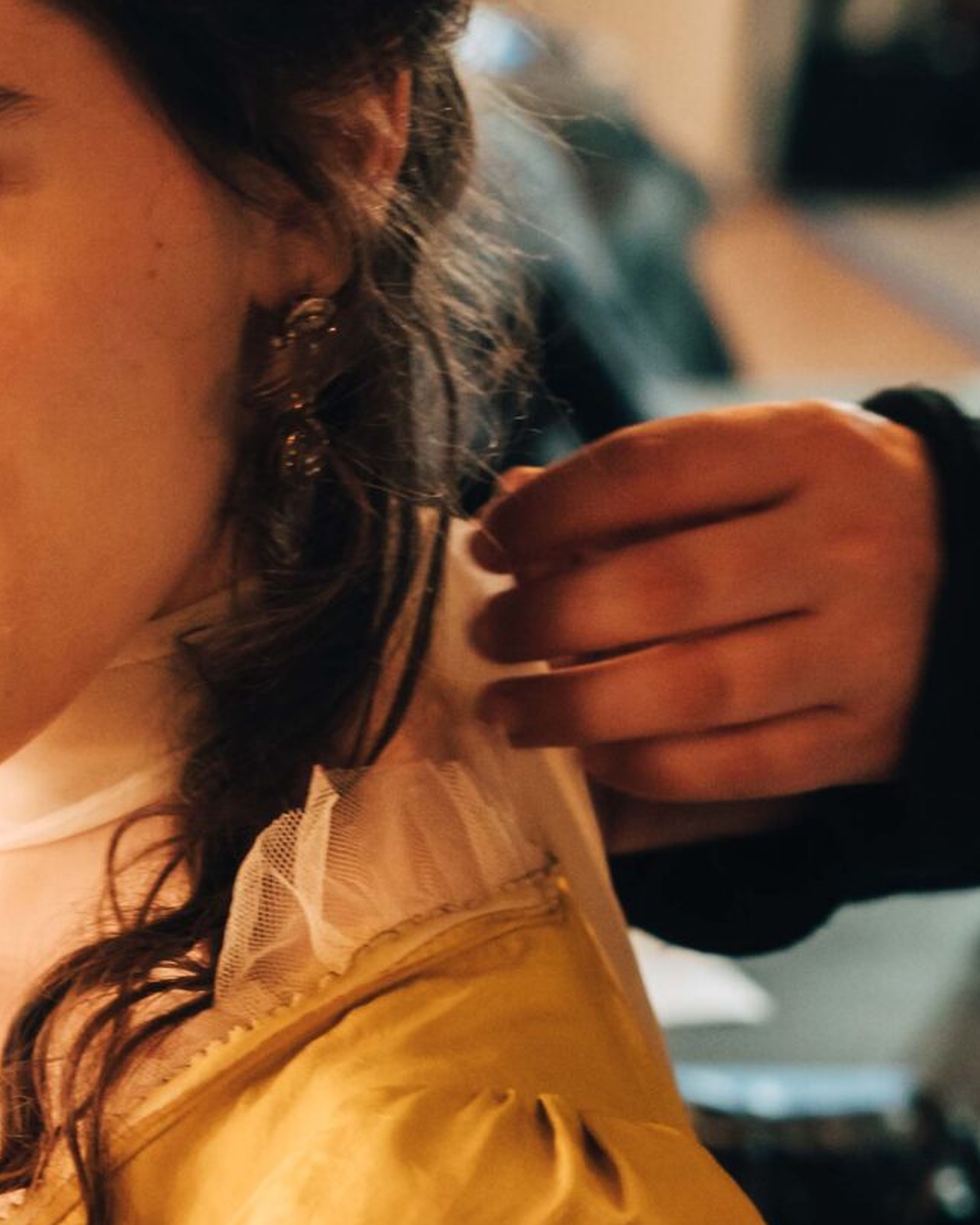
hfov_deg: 10.2
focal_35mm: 149
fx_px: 5401
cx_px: -132
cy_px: 518
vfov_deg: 12.9
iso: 6400
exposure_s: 1/125
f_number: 4
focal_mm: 50
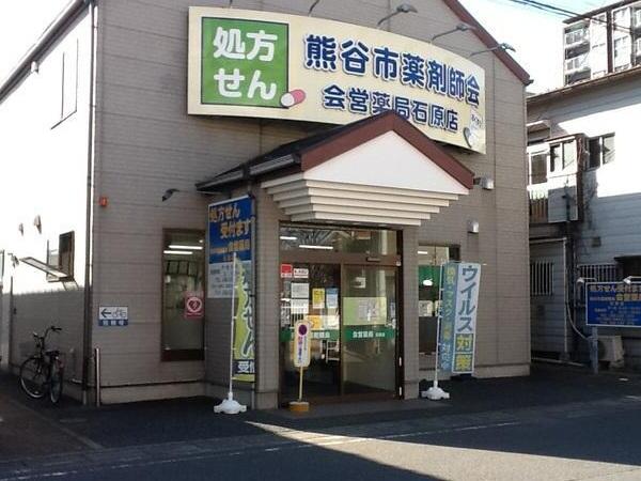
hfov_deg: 42.9
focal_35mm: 44
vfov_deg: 32.9
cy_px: 240
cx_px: 320
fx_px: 815
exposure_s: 1/366
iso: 40
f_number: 2.4
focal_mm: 2.03
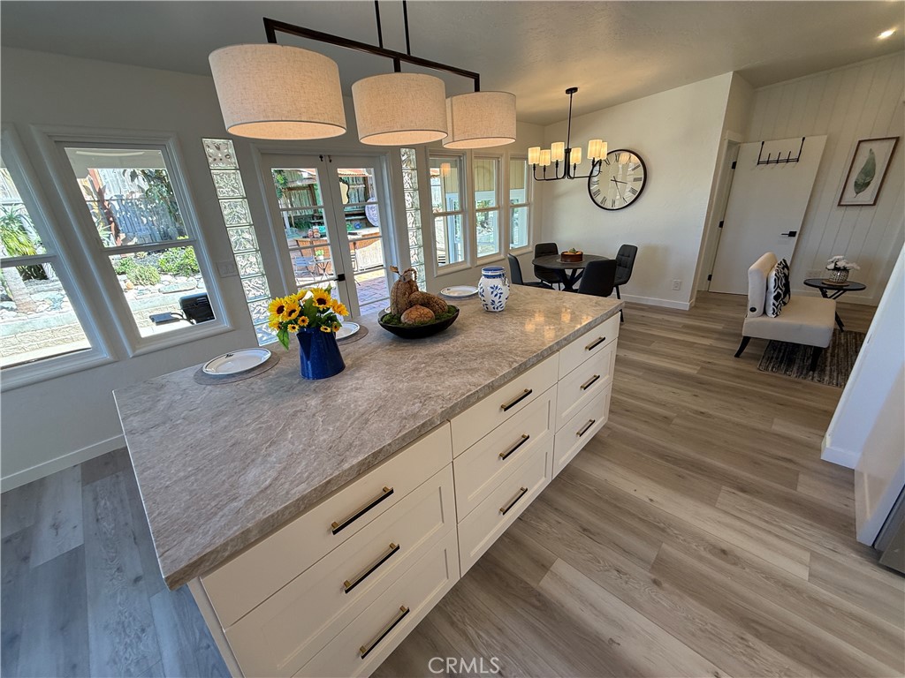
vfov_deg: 85.7
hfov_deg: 102.1
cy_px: 339
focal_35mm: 14
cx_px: 452
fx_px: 366
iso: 100
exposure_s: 1/120
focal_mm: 2.22
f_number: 2.2
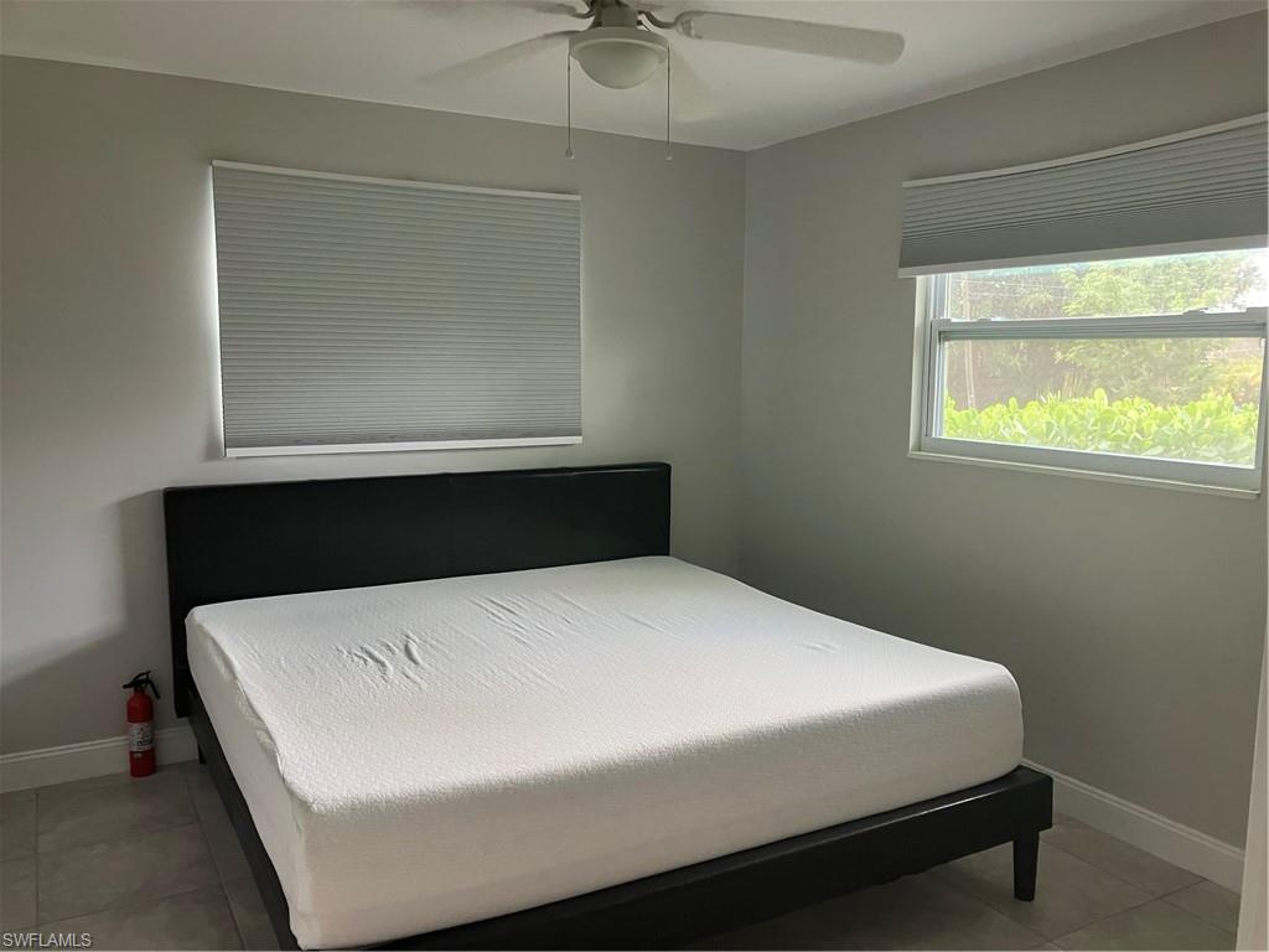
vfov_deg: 49.7
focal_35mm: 28
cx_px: 634
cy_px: 476
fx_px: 1026
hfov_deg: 63.4
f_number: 1.8
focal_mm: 3.99
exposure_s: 1/60
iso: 200
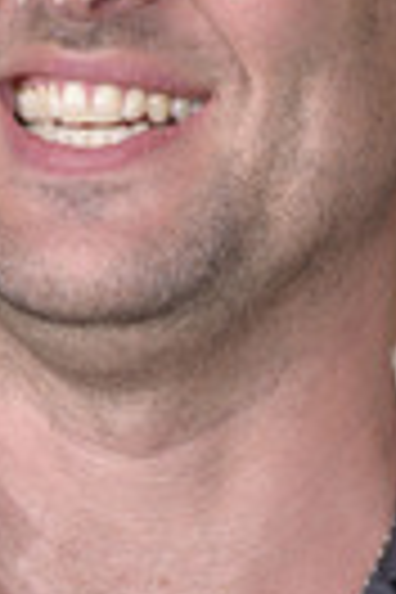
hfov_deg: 1.5
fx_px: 14948
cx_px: 218
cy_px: 153
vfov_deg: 2.3
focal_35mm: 906
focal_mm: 300
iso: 400
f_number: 6.3
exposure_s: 1/500
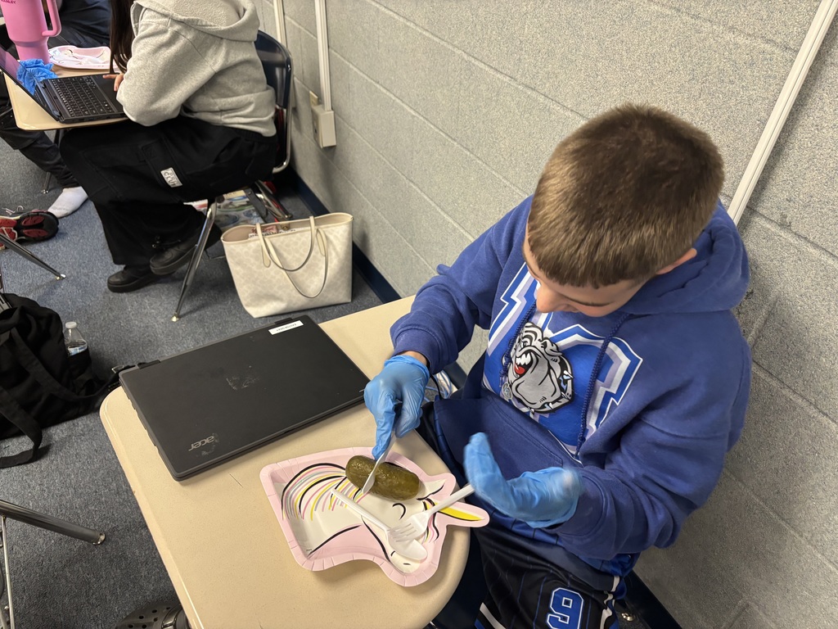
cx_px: 419
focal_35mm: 26
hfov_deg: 67.3
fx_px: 629
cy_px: 314
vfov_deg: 53.1
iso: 250
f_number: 1.6
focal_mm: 5.96
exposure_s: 1/60
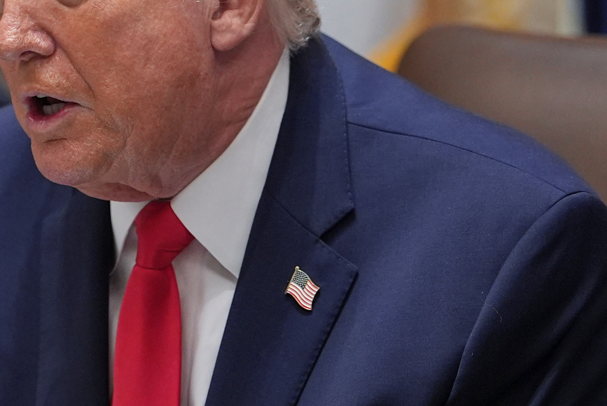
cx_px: 53
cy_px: 93
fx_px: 6210
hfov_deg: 5.6
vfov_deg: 3.7
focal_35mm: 368
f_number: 2.2
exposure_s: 1/320
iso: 2000
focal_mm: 104
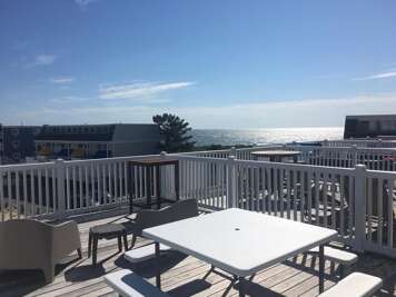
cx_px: 198
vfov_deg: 48.2
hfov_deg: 61.7
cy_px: 148
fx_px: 332
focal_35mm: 29
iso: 25
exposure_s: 1/4808
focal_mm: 4.15
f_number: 2.2
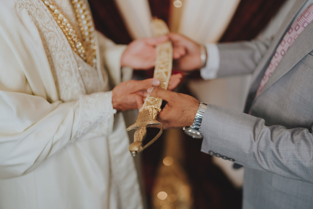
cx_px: 156
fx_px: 435
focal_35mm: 50
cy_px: 104
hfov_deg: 39.6
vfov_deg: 27.0
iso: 800
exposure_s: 1/250
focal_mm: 50
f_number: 1.4
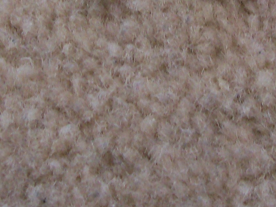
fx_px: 972
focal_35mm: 122
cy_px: -93
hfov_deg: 16.1
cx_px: 184
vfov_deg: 11.7
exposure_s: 1/32
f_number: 2.7
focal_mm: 6
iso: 80
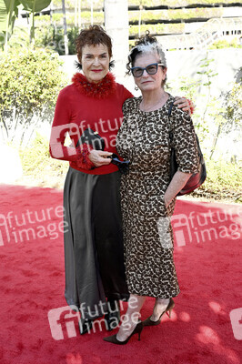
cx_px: 121
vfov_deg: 53.2
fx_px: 364
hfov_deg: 36.8
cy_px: 182
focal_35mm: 36
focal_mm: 36
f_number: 5.6
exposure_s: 1/320
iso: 500
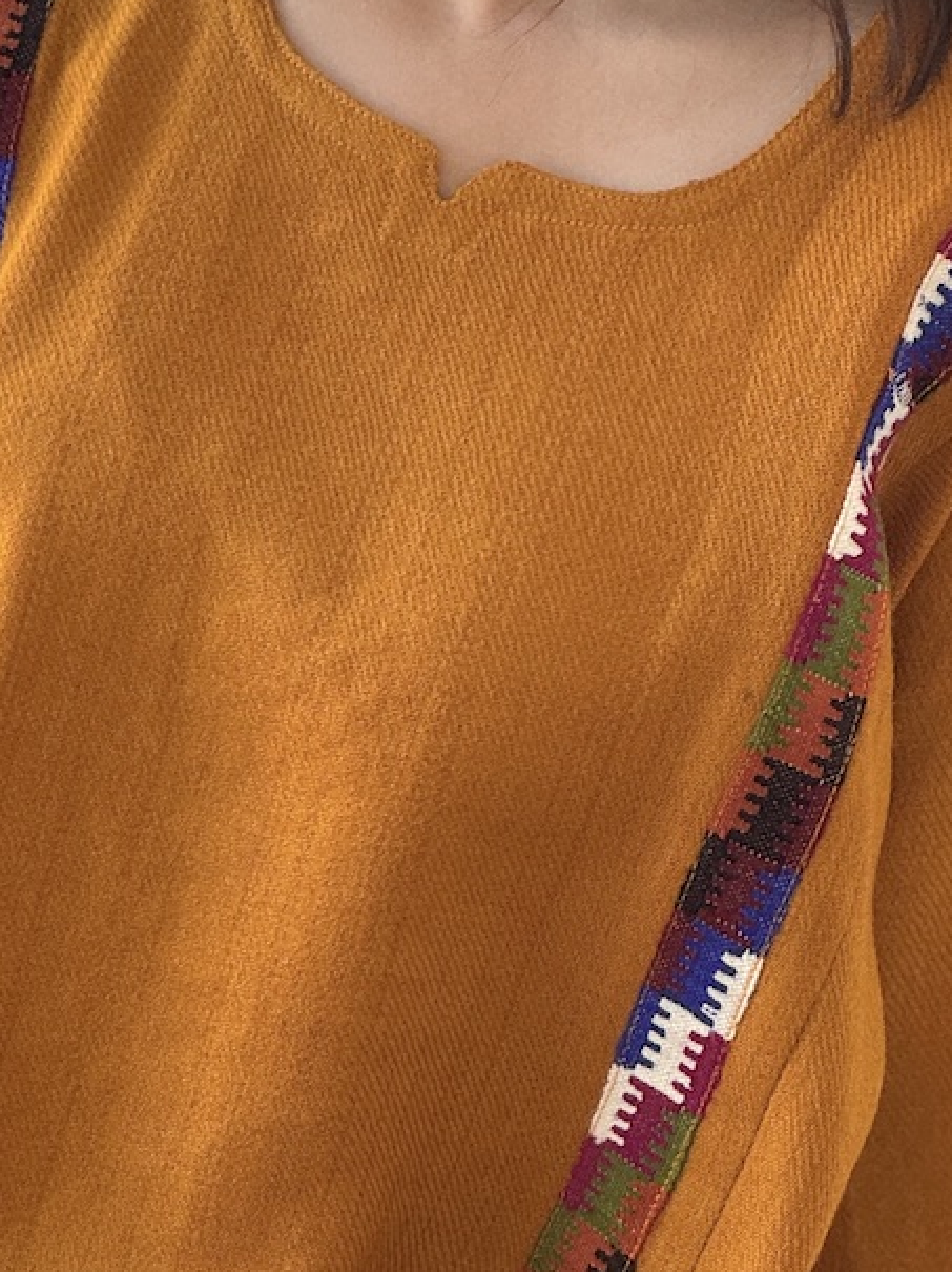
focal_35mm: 163
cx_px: 34
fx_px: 5983
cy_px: 553
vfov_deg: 12.1
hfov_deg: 9.0
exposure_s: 1/99
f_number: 2.8
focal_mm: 9
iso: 50
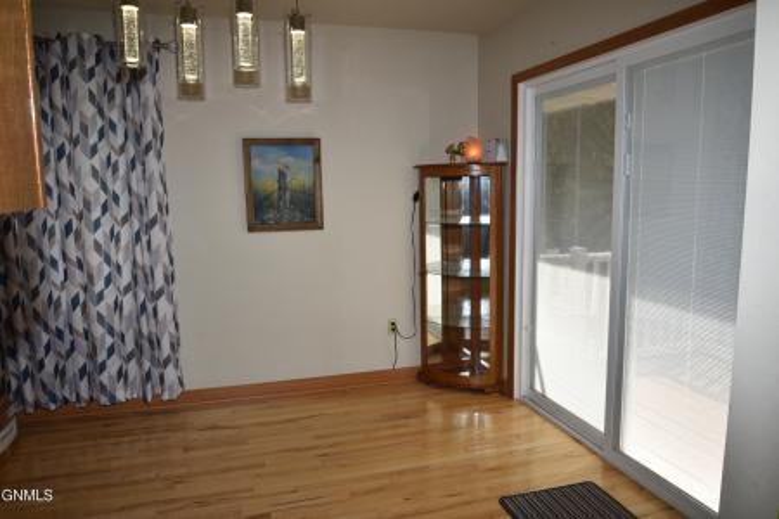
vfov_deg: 53.1
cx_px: 390
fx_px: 519
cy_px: 260
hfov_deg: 73.7
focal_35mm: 24
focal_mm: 24
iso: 1000
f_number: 14
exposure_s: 1/200
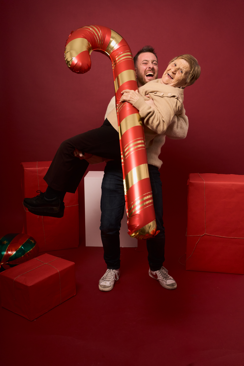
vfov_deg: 54.4
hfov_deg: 37.8
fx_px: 356
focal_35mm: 35
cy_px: 183
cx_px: 122
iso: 500
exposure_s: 1/250
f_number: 6.3
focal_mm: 35
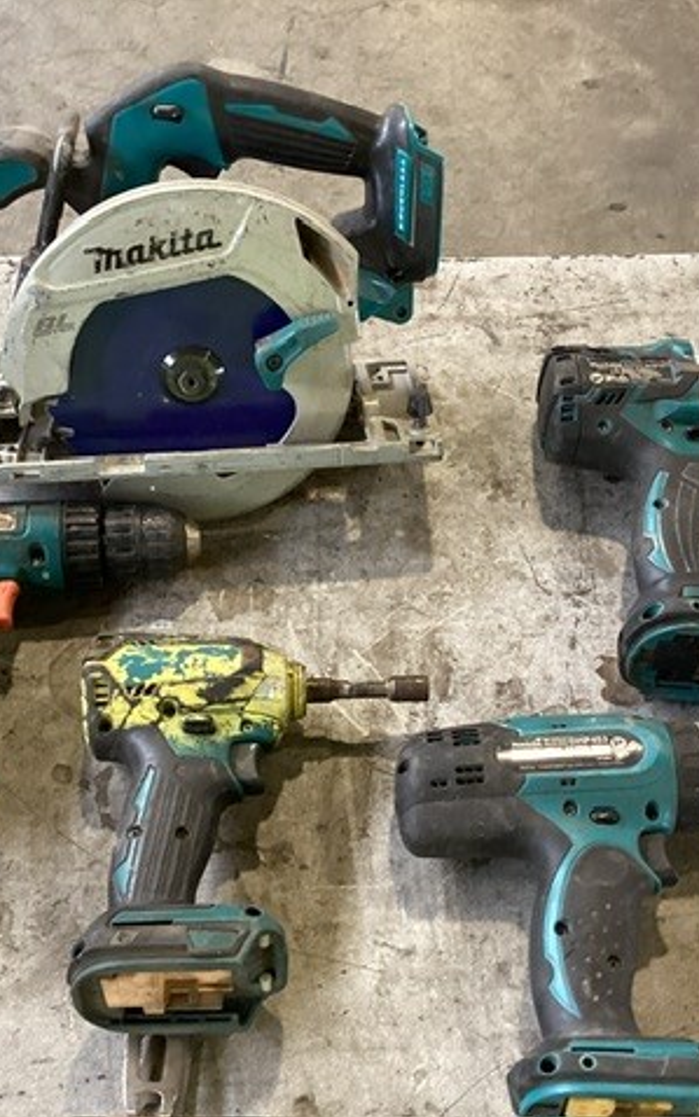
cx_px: 355
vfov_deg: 45.3
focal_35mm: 44
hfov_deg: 29.2
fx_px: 1340
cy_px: 558
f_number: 2.4
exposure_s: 1/50
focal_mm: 3.3
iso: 200
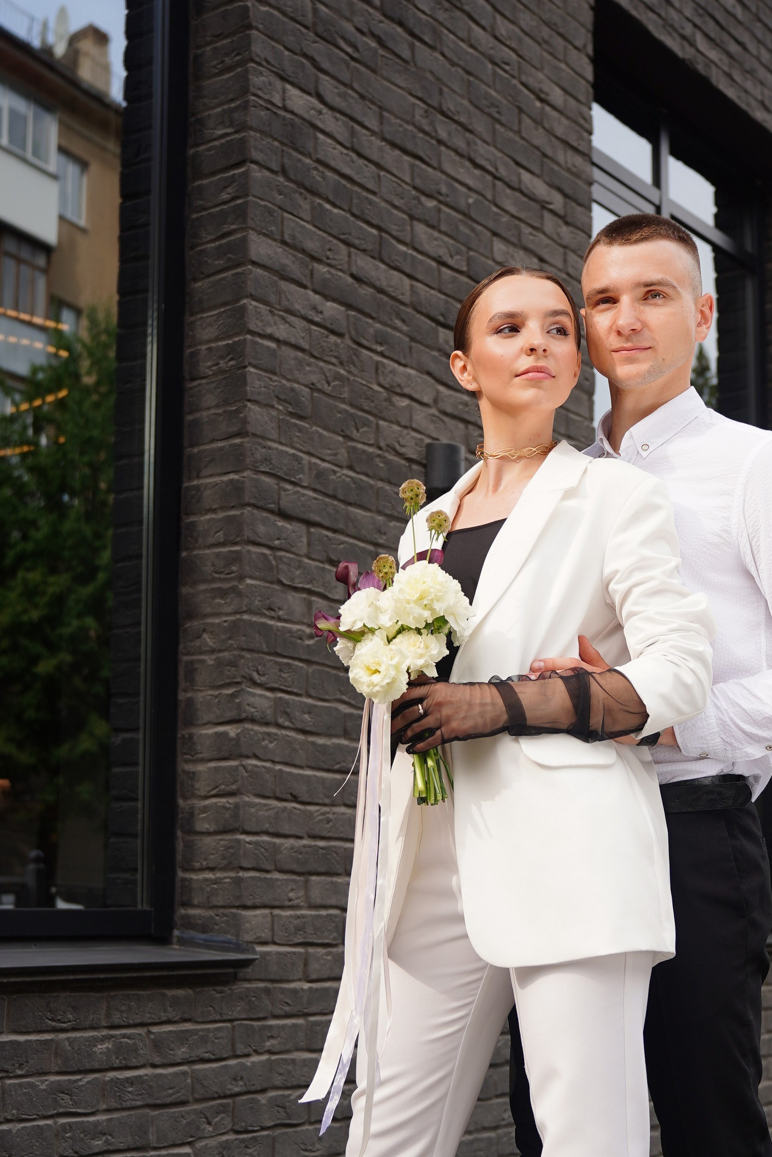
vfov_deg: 36.6
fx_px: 1736
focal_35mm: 54
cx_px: 417
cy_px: 725
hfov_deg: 25.1
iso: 100
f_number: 2.8
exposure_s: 1/500
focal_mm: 31
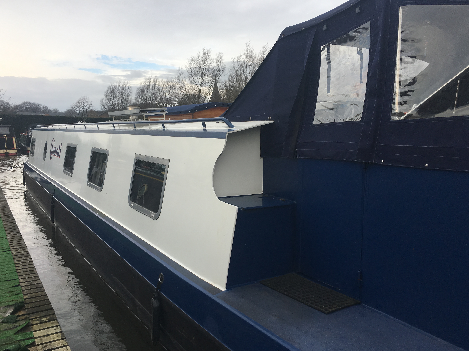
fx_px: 406
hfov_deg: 60.0
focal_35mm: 30
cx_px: 231
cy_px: 178
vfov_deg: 46.8
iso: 25
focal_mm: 4.15
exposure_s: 1/693
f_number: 2.2
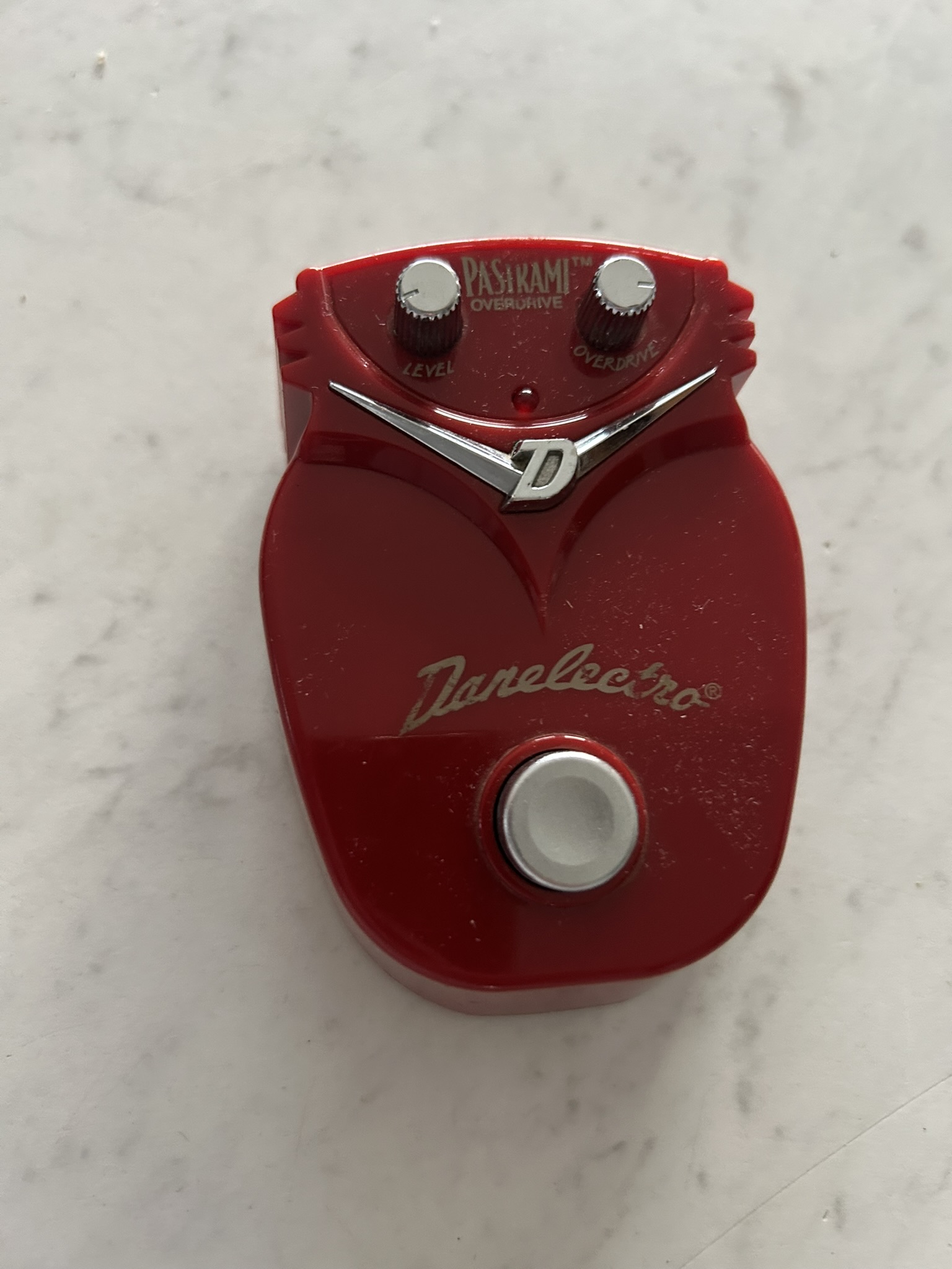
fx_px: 953
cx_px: 476
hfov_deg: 53.1
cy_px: 634
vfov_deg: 67.3
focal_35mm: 26
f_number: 1.5
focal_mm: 5.7
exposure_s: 1/60
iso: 250
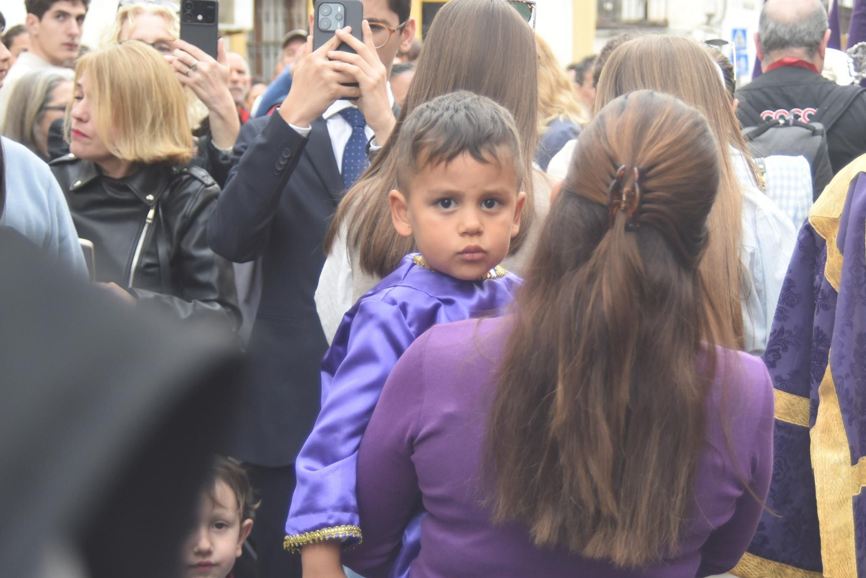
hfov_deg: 27.3
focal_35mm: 74
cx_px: 480
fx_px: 1781
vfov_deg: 18.4
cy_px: 306
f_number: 5.6
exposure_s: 1/320
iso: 1250
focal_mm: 58
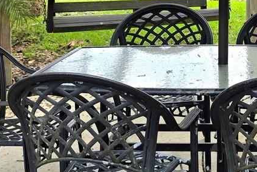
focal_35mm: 90
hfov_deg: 21.8
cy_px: -20
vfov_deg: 14.8
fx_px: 643
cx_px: 258
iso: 80
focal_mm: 6.3
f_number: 1.7
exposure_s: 1/2000
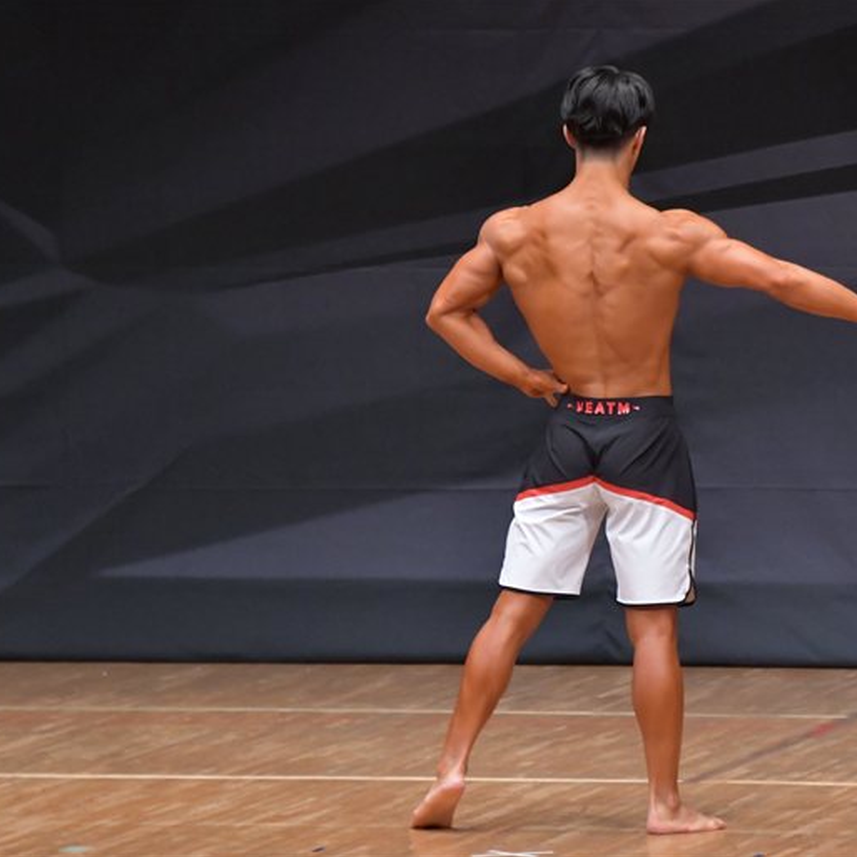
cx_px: 626
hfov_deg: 4.5
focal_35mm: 385
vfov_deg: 4.6
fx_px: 10784
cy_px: 428
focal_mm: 200
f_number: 5.6
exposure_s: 1/400
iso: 6400
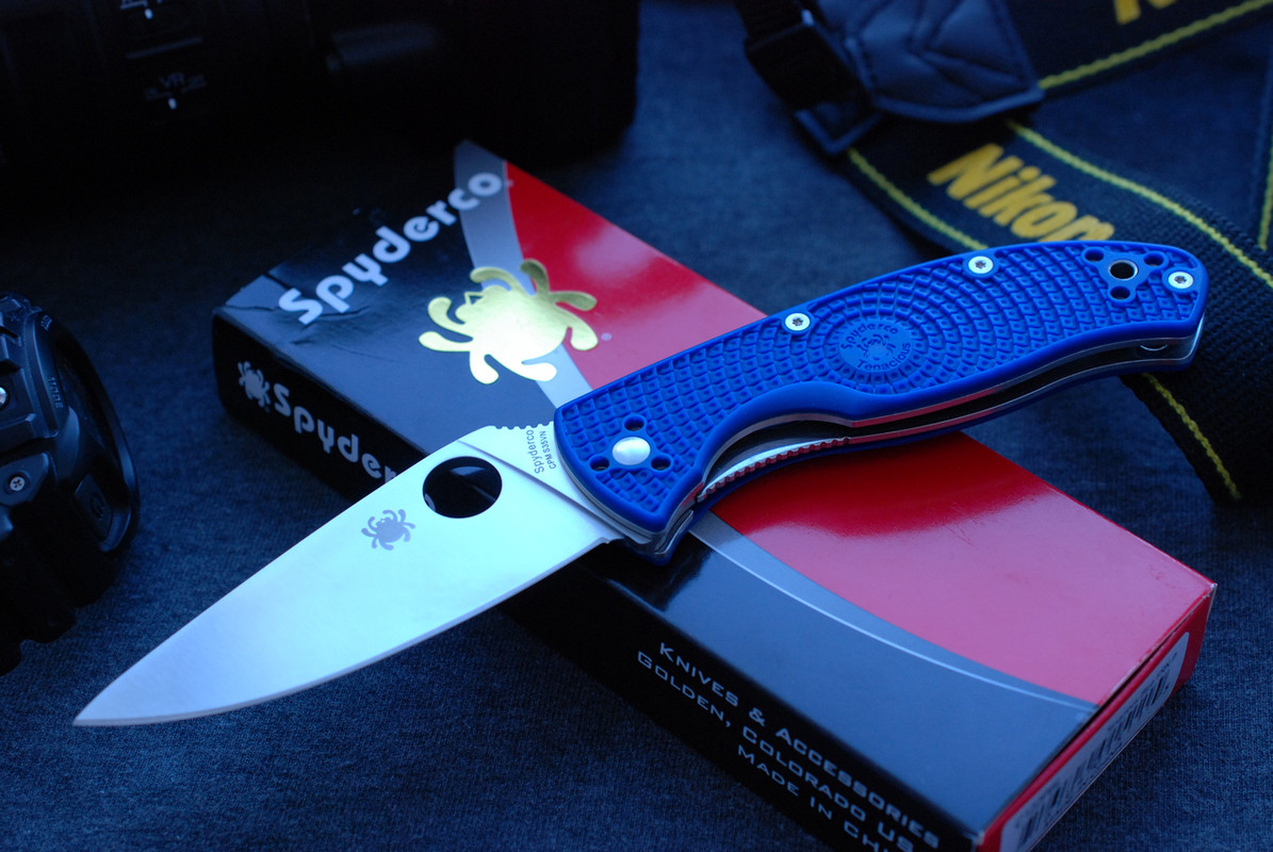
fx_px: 2124
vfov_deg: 22.7
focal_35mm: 60
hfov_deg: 33.4
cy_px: 426
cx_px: 636
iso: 500
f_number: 7.1
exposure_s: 1/50
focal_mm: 40
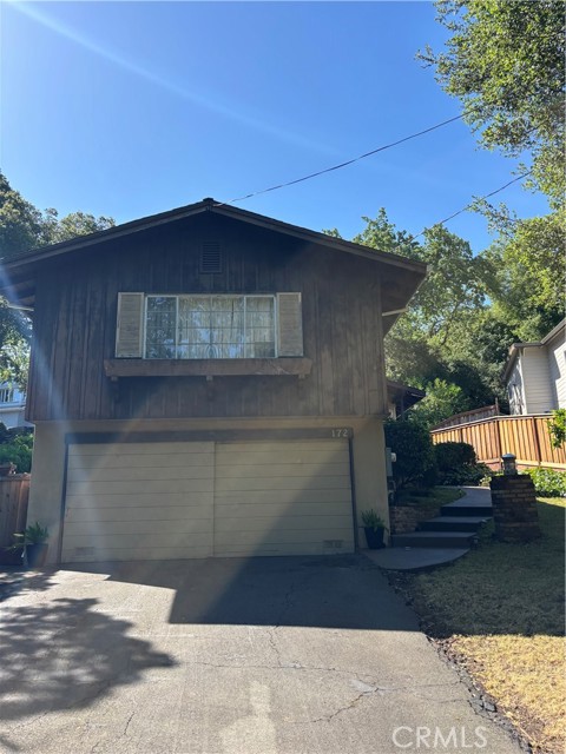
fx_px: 567
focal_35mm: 26
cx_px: 283
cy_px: 377
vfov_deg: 67.3
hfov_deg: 53.1
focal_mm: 5.96
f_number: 1.6
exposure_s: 1/1499
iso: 50
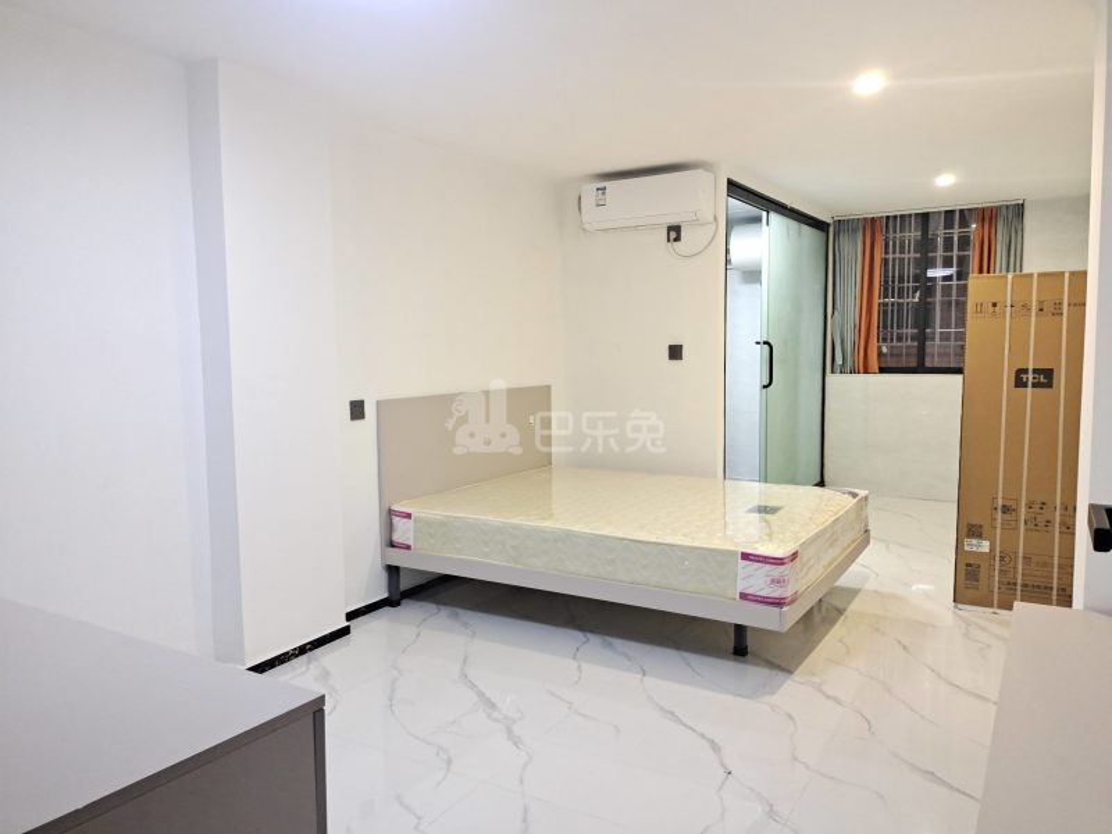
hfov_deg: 76.4
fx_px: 707
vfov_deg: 61.1
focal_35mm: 22
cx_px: 556
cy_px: 417
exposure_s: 1/33
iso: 654
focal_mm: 4.71
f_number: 1.79
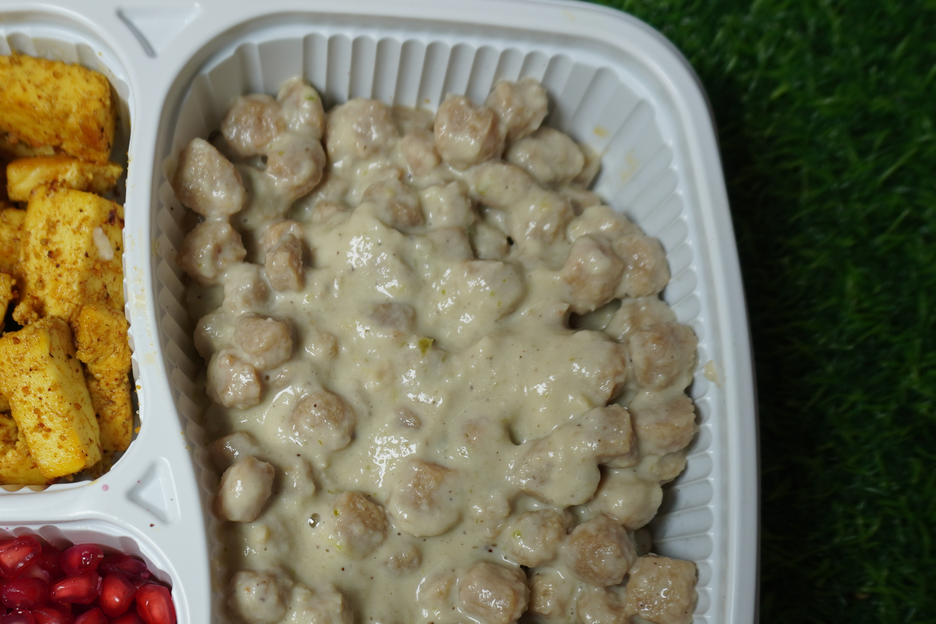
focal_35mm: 42
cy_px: 487
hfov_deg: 45.4
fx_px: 1092
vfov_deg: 31.2
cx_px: 281
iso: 100
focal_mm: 16
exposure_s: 1/160
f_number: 4
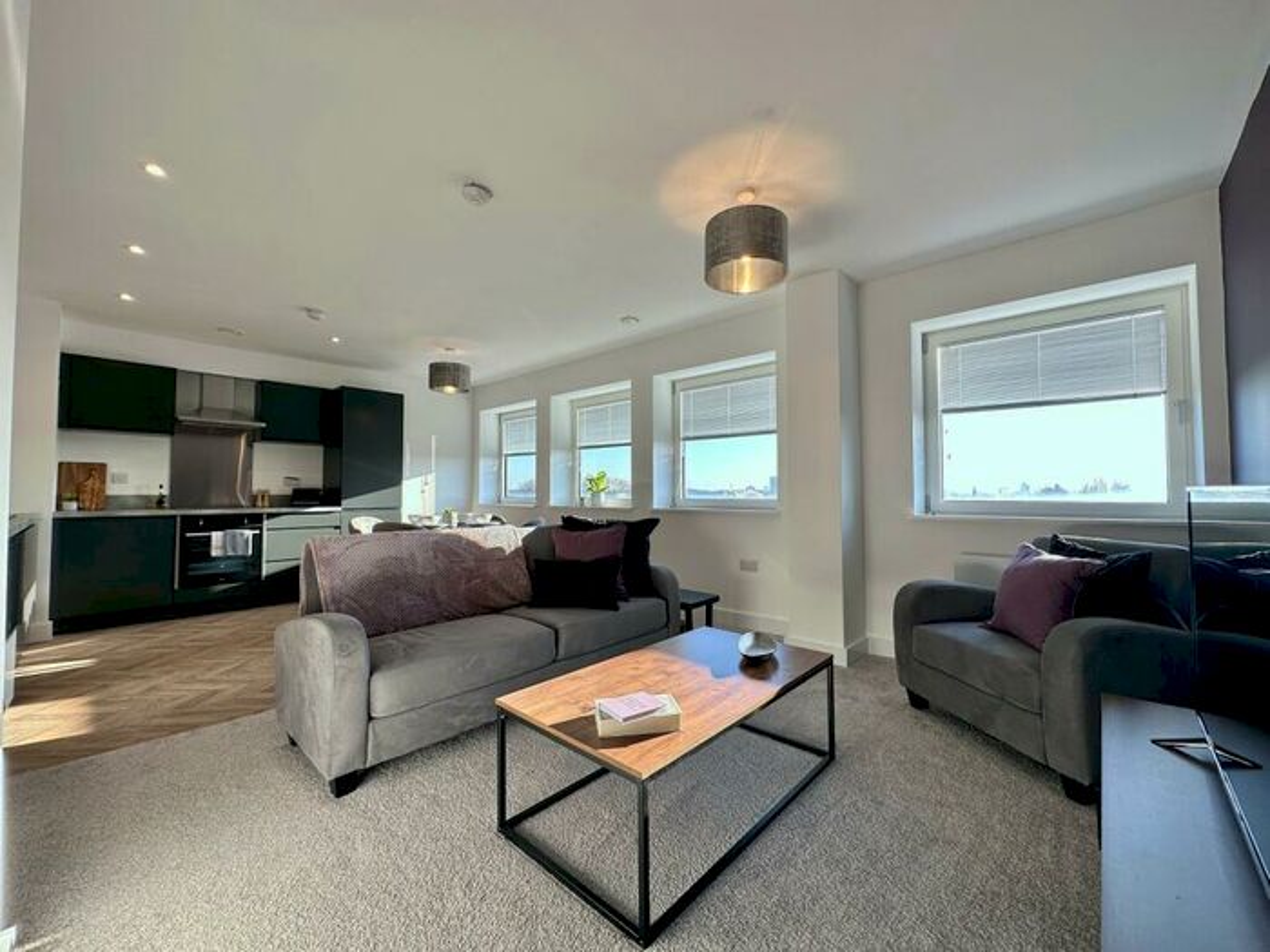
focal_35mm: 14
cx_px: 635
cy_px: 476
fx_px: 514
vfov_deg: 85.7
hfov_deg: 102.1
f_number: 2.2
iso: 40
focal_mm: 2.22
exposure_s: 1/254
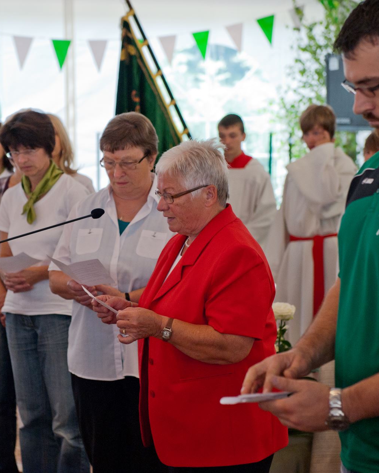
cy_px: 237
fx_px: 1388
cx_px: 138
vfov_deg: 19.4
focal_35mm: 99
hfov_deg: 15.5
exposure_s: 1/100
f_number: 4
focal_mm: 70
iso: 1600
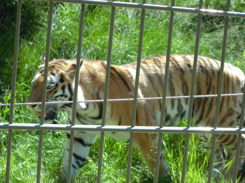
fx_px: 800
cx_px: 122
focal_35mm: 113
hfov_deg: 17.4
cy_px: 92
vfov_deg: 13.1
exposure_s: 1/125
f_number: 5.2
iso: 80
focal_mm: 18.6
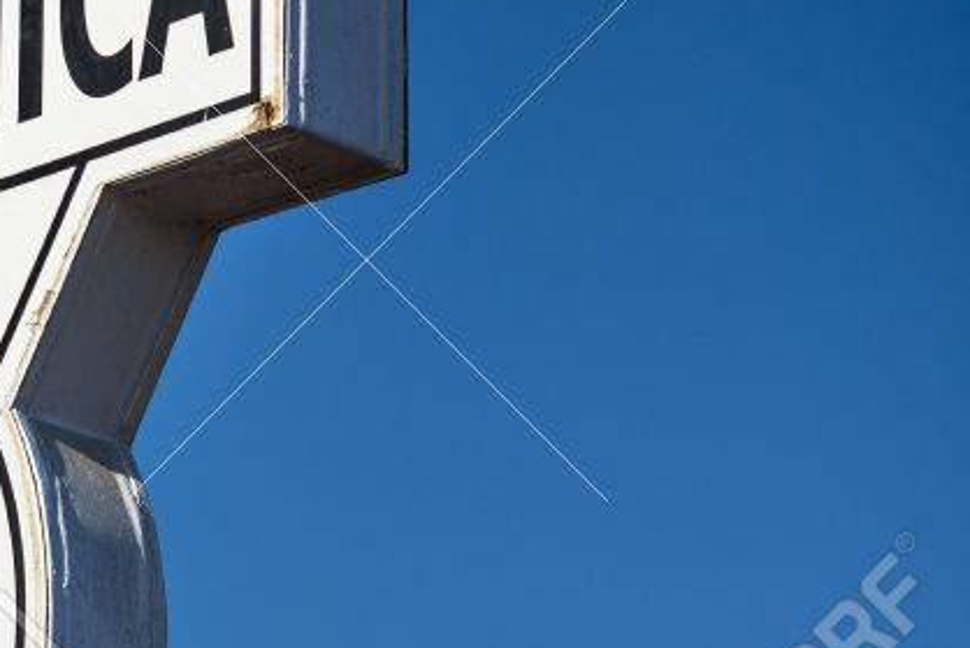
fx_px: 8544
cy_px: 610
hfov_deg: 6.4
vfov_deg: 4.3
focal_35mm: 317
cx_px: -492
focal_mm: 102
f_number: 3.5
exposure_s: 1/1000
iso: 100
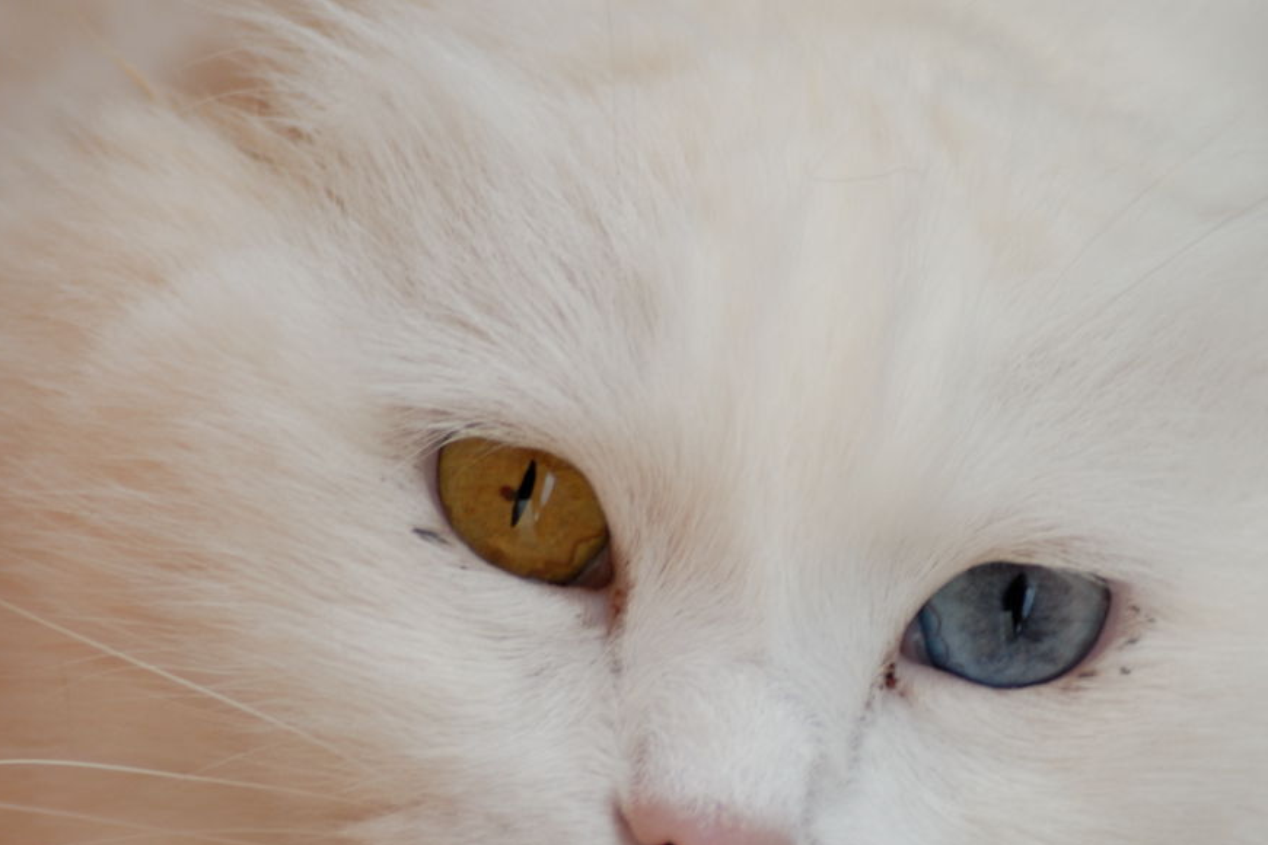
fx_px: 16057
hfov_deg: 4.5
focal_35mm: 456
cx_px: 872
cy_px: 512
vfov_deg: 3.0
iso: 200
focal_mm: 165
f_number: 5.6
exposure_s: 1/125
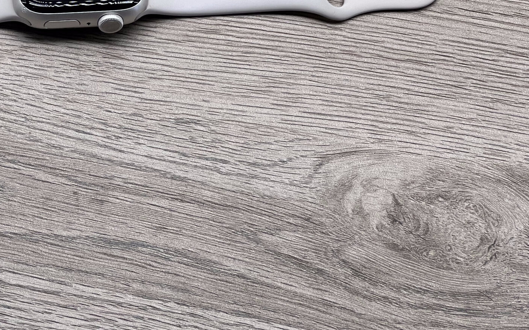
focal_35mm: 149
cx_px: 89
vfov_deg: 8.8
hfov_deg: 13.9
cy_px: 17
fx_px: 2148
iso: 40
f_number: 2.8
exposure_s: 1/100
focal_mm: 9
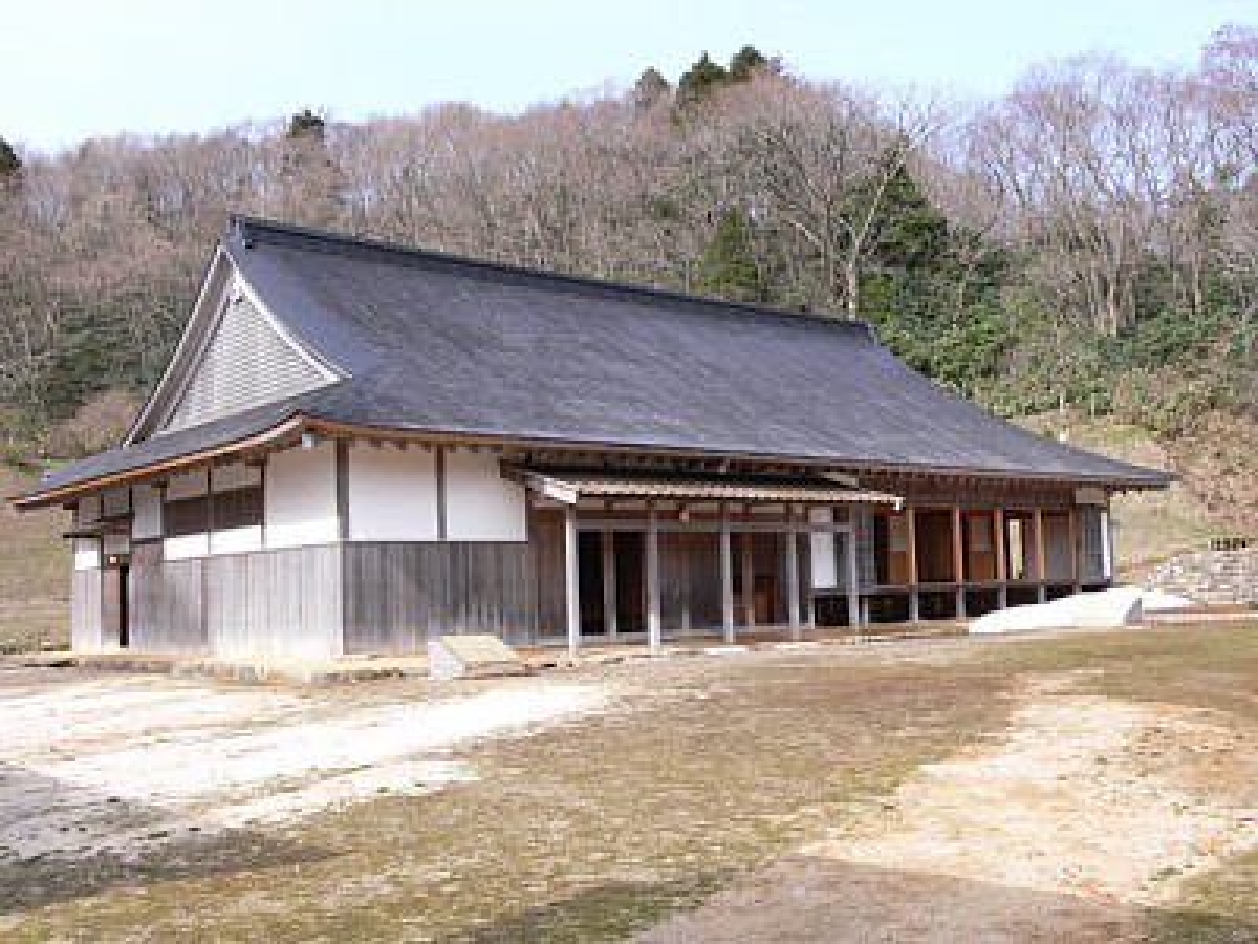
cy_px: 472
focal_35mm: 35
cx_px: 629
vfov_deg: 40.7
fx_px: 1272
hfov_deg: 52.6
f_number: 5.6
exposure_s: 1/125
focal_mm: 7.5
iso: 80
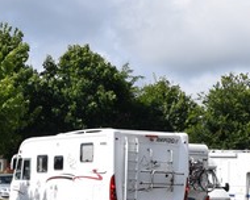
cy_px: 169
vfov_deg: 10.0
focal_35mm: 154
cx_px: 37
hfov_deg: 12.4
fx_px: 1139
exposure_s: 1/400
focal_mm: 26
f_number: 10
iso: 200
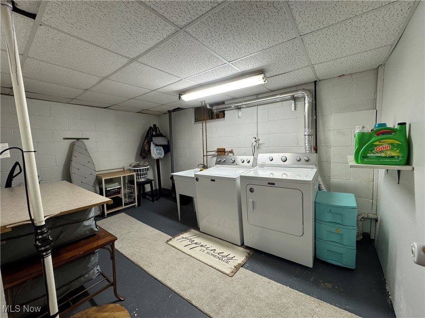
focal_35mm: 14
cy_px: 159
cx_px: 212
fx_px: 172
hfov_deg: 102.1
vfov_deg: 85.7
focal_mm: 2.22
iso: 160
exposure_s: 1/60
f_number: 2.2
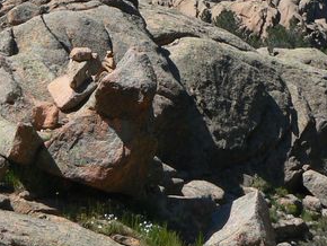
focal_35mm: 168
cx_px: 32
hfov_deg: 11.7
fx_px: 1588
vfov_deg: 8.7
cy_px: -71
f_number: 7.1
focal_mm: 10.2
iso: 80
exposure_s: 1/500
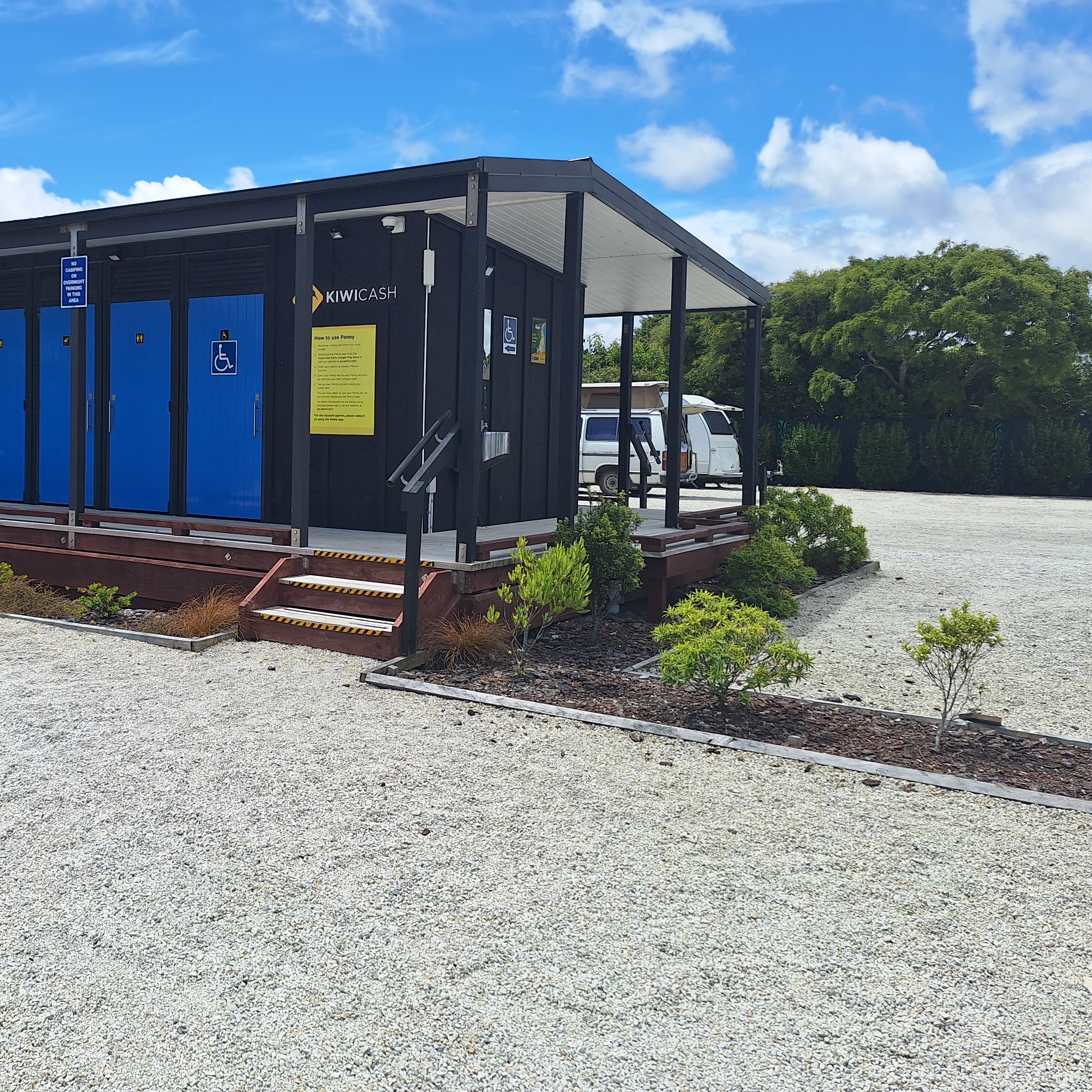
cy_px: 484
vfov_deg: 52.4
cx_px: 328
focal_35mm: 31
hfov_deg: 51.1
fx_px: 1106
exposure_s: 1/3521
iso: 40
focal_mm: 5.54
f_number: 1.8
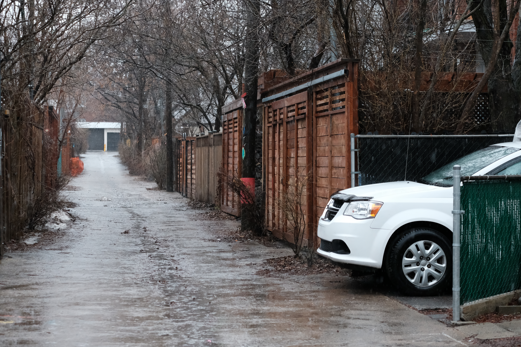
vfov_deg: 16.5
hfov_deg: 24.5
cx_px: 260
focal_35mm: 83
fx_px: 1201
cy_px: 174
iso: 3200
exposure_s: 1/420
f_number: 3.5
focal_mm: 55
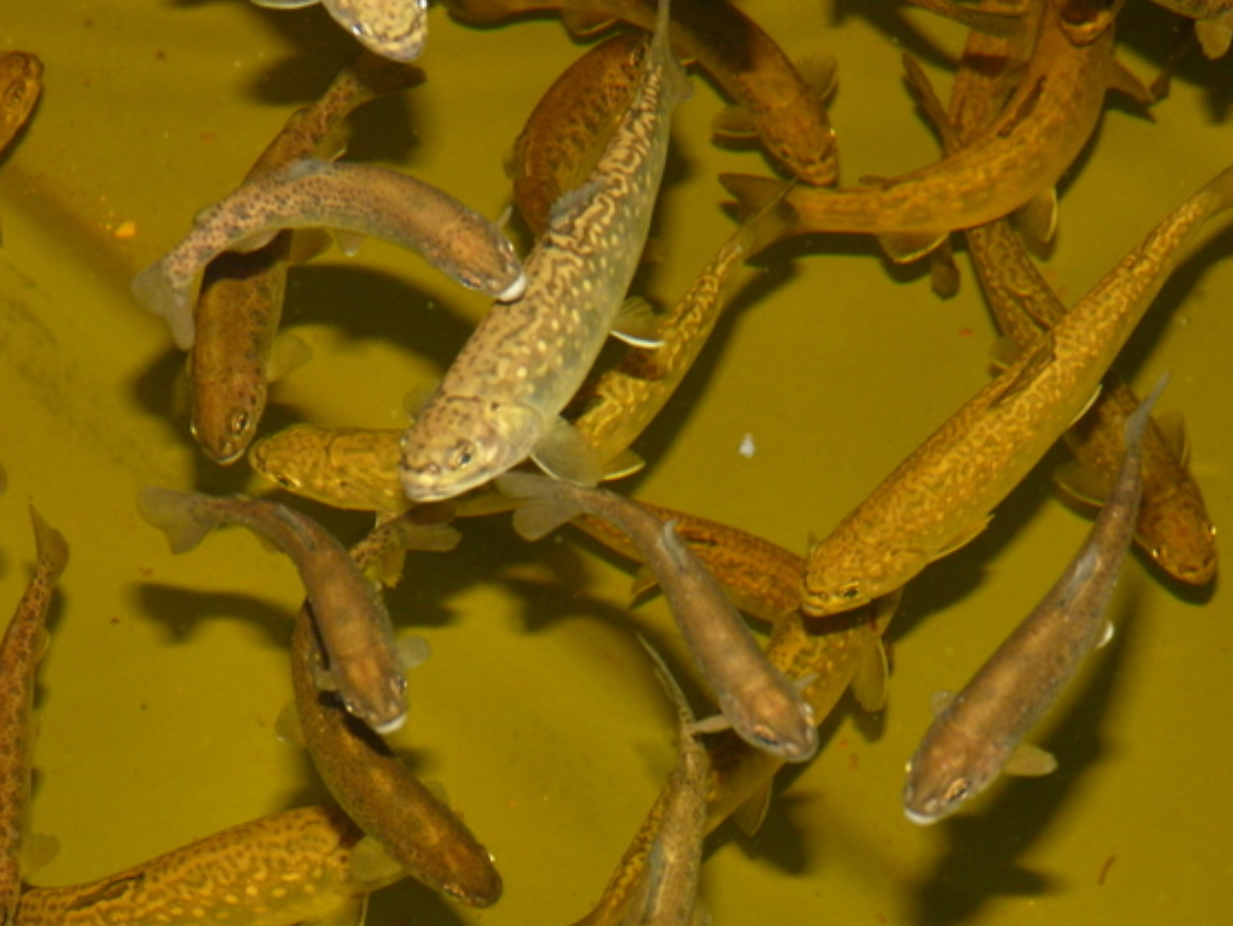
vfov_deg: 11.9
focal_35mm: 125
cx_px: 555
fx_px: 4454
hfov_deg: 15.8
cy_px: 506
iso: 320
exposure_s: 1/60
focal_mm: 18
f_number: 3.6
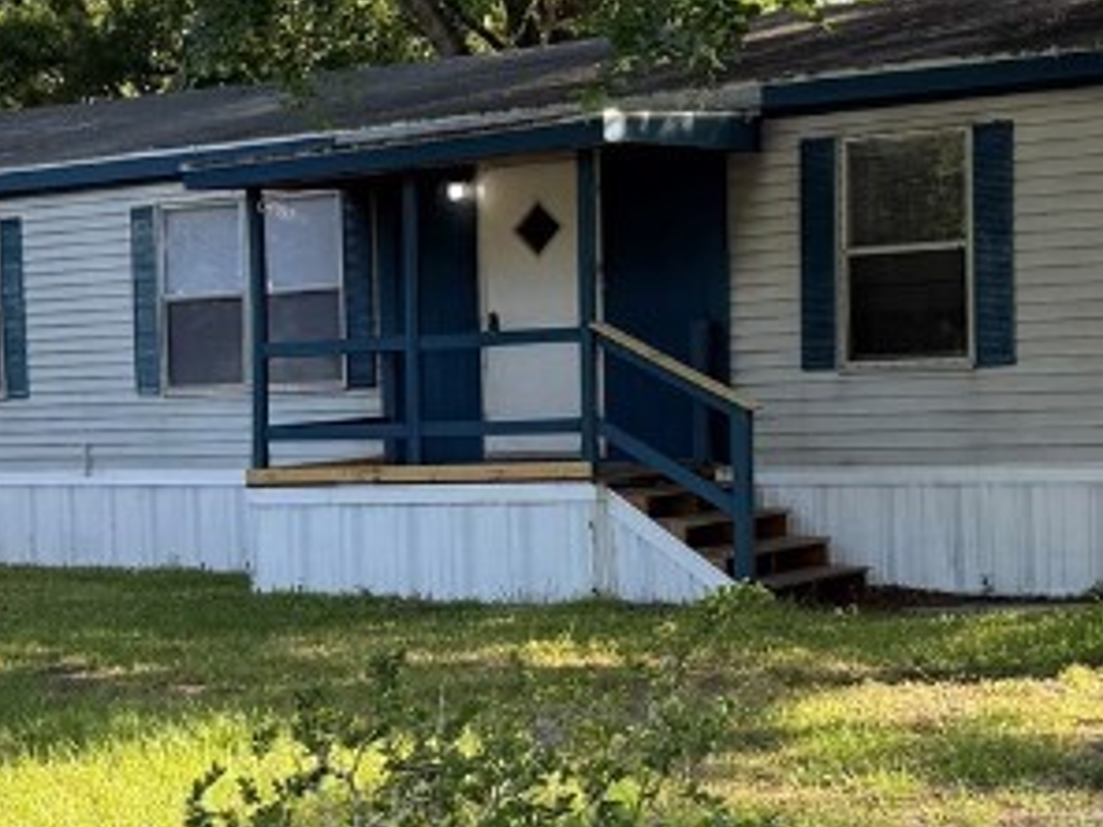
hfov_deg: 22.8
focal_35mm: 83
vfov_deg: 17.8
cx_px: 63
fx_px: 2645
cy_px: 518
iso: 100
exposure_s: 1/602
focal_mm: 6.76
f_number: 1.78
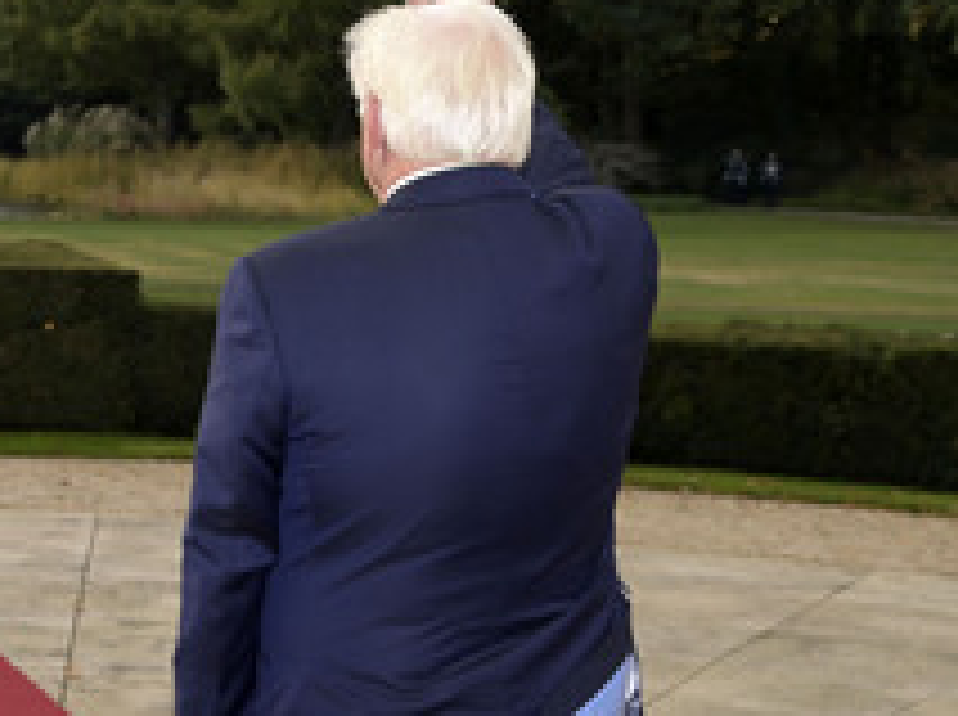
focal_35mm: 106
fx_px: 2929
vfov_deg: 13.9
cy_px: 212
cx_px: 142
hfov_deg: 18.3
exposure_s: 1/250
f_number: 6.3
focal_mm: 52
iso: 1000
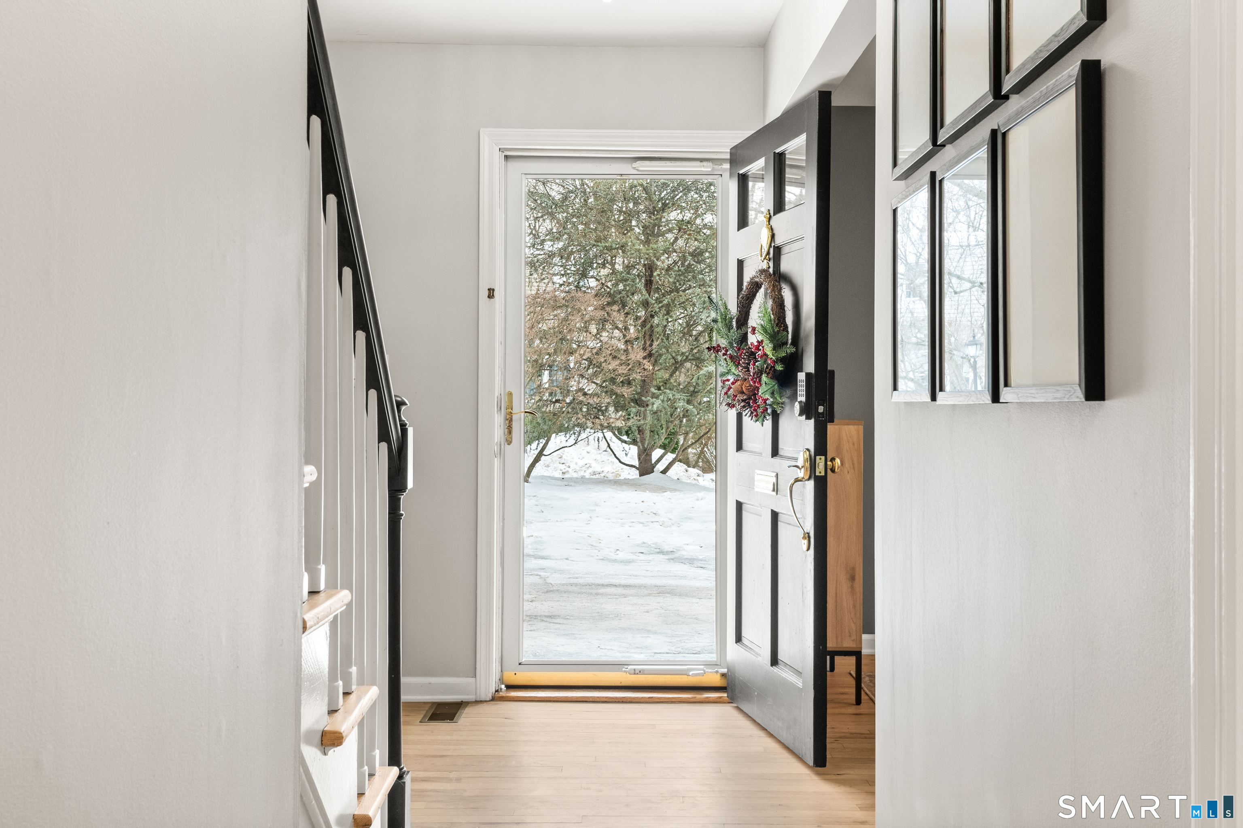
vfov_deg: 36.8
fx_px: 1242
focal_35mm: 36
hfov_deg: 53.2
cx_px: 622
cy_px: 414
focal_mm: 24
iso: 250
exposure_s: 1/2.5
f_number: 11
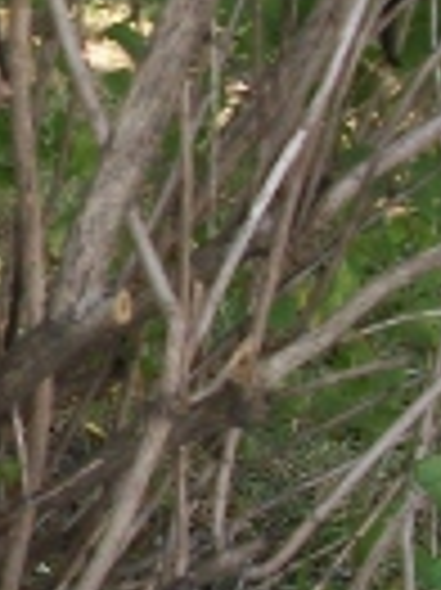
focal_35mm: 146
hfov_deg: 9.3
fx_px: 2484
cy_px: 223
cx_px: -556
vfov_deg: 13.5
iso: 80
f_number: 2.9
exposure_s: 1/100
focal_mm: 5.7
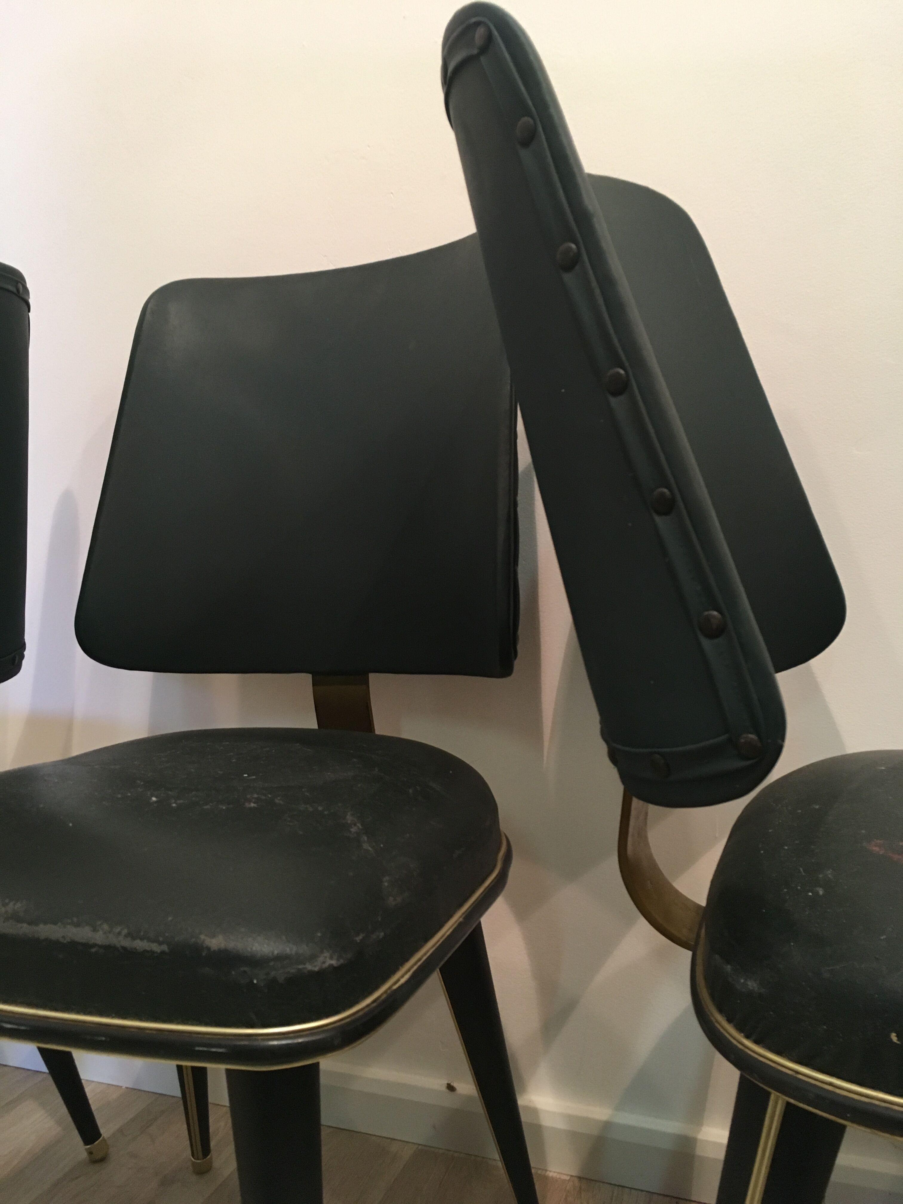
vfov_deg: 61.7
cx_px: 452
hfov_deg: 48.2
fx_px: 1009
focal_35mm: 29
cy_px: 602
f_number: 2.2
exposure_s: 1/33
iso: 160
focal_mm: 4.15
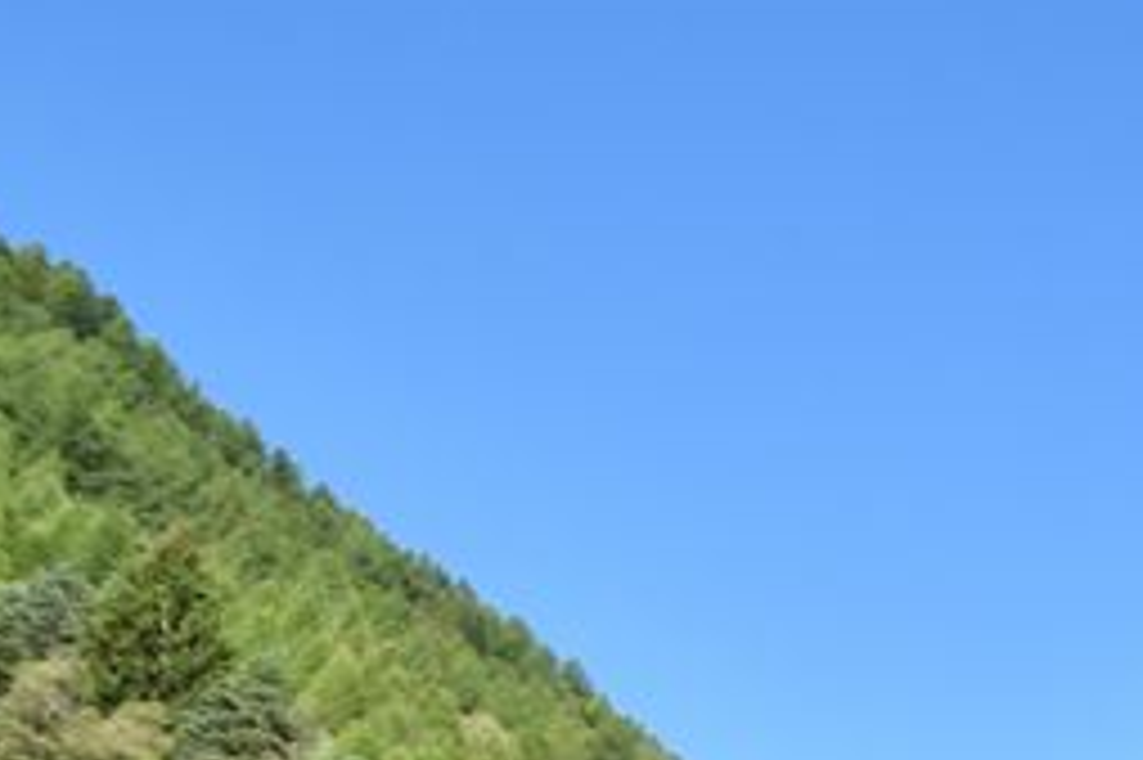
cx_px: 1976
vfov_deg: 18.6
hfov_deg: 22.2
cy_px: 1223
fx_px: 1967
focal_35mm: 62
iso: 250
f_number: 8
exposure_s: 1/250
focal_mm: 10
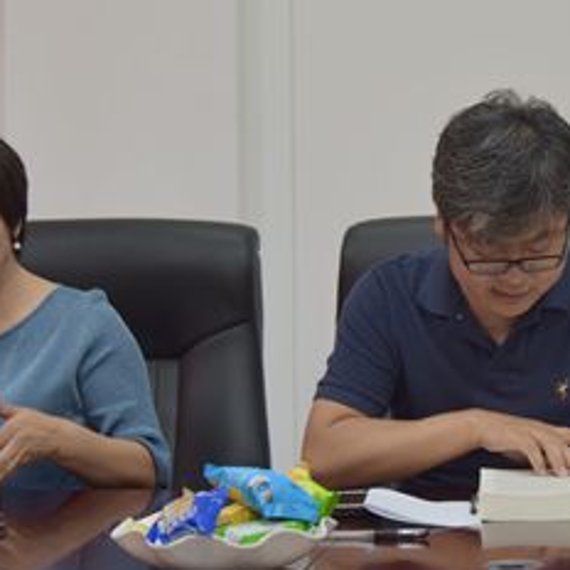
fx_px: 1882
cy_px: 172
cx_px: 518
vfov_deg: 17.2
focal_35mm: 101
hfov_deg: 17.0
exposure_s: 1/60
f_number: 4
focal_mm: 46
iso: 500
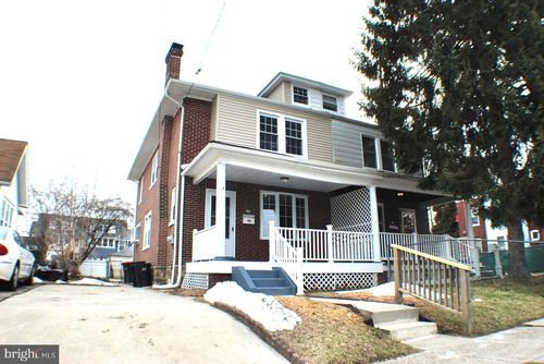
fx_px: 499
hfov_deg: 57.2
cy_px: 182
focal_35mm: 33
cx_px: 272
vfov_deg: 40.0
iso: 200
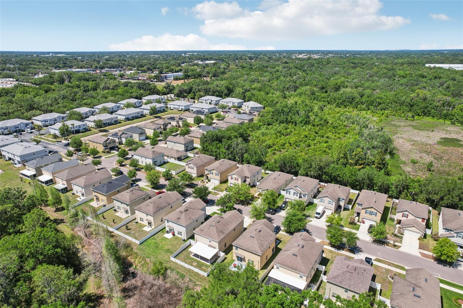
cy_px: 154
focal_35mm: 22
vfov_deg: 57.2
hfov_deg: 78.6
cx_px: 232
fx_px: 283
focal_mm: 8.4
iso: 120
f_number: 2.8
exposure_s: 1/2000
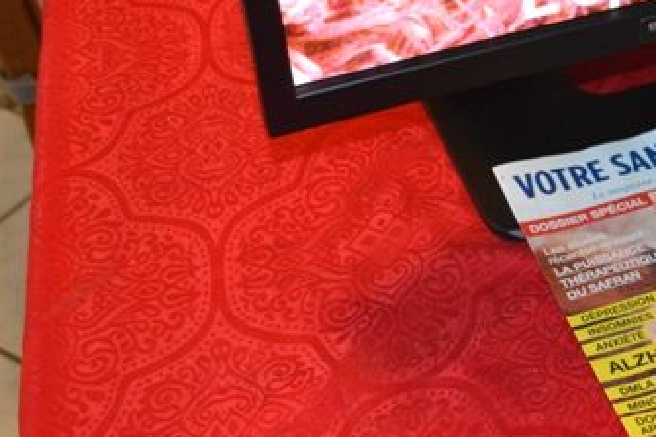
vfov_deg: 15.8
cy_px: 94
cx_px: 640
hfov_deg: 22.8
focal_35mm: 86
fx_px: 1566
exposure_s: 1/60
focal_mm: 24
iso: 2500
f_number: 4
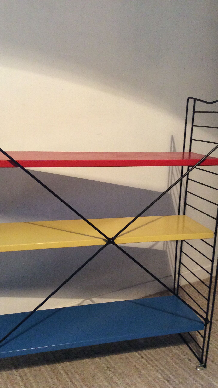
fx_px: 360
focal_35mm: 35
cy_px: 195
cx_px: 106
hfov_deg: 33.7
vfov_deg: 56.6
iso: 250
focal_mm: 3.3
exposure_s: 1/25
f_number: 2.4
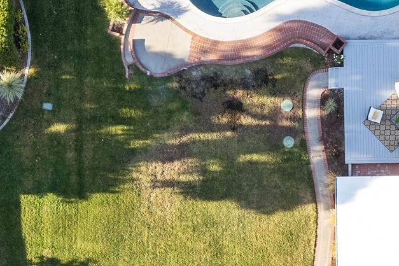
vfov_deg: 17.1
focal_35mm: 79
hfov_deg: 25.0
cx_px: 351
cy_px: 214
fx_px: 876
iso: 100
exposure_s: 1/500
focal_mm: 8.38
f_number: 2.8
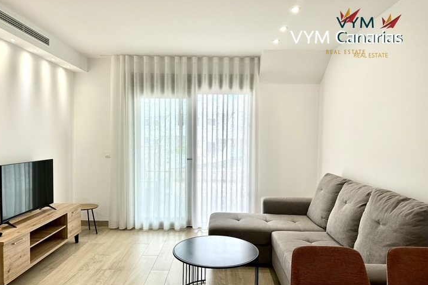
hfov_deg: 69.4
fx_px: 309
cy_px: 154
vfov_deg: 49.5
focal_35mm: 26
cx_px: 206
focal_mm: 6.86
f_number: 1.78
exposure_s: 1/256
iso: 80
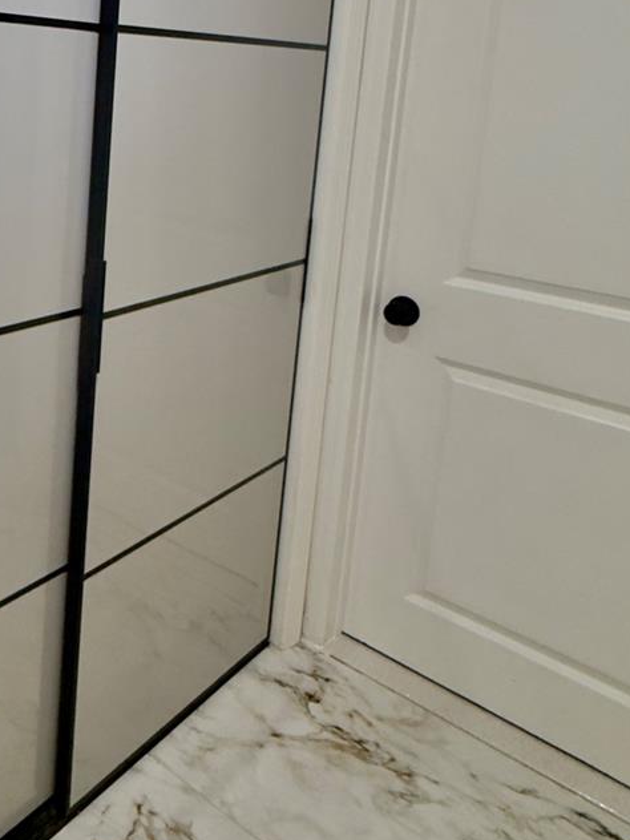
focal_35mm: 34
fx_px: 825
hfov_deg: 37.0
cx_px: -16
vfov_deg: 51.4
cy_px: 197
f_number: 2.2
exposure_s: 1/120
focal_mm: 2.22
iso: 250
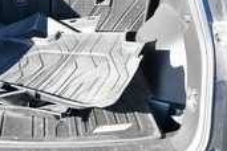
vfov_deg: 19.5
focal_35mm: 70
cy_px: 72
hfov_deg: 27.9
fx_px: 441
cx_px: 28
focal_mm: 20
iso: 560
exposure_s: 1/250
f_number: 5.6
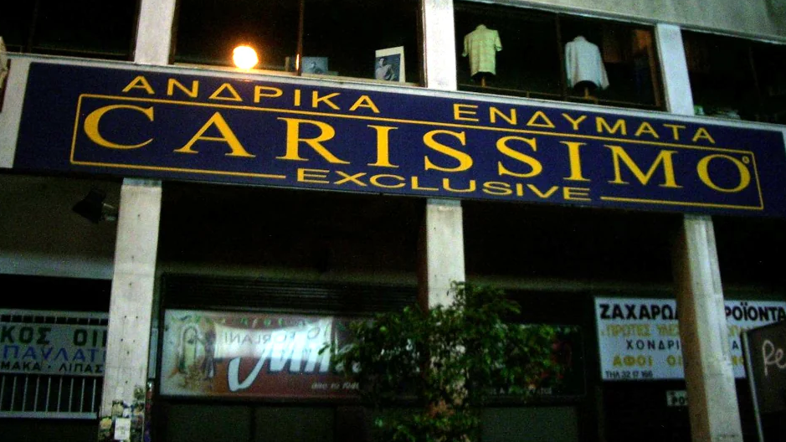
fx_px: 813
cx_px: 393
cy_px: 151
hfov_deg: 51.6
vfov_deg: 30.2
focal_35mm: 39
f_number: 2.6
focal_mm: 5.8
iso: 200
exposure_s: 1/15
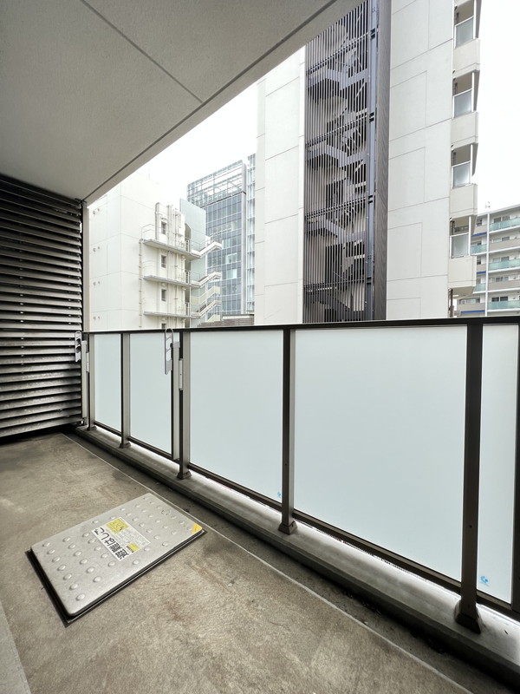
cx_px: 260
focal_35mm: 13
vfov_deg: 106.2
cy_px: 347
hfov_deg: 89.9
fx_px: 260
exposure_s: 1/138
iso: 32
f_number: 1.8
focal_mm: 1.57
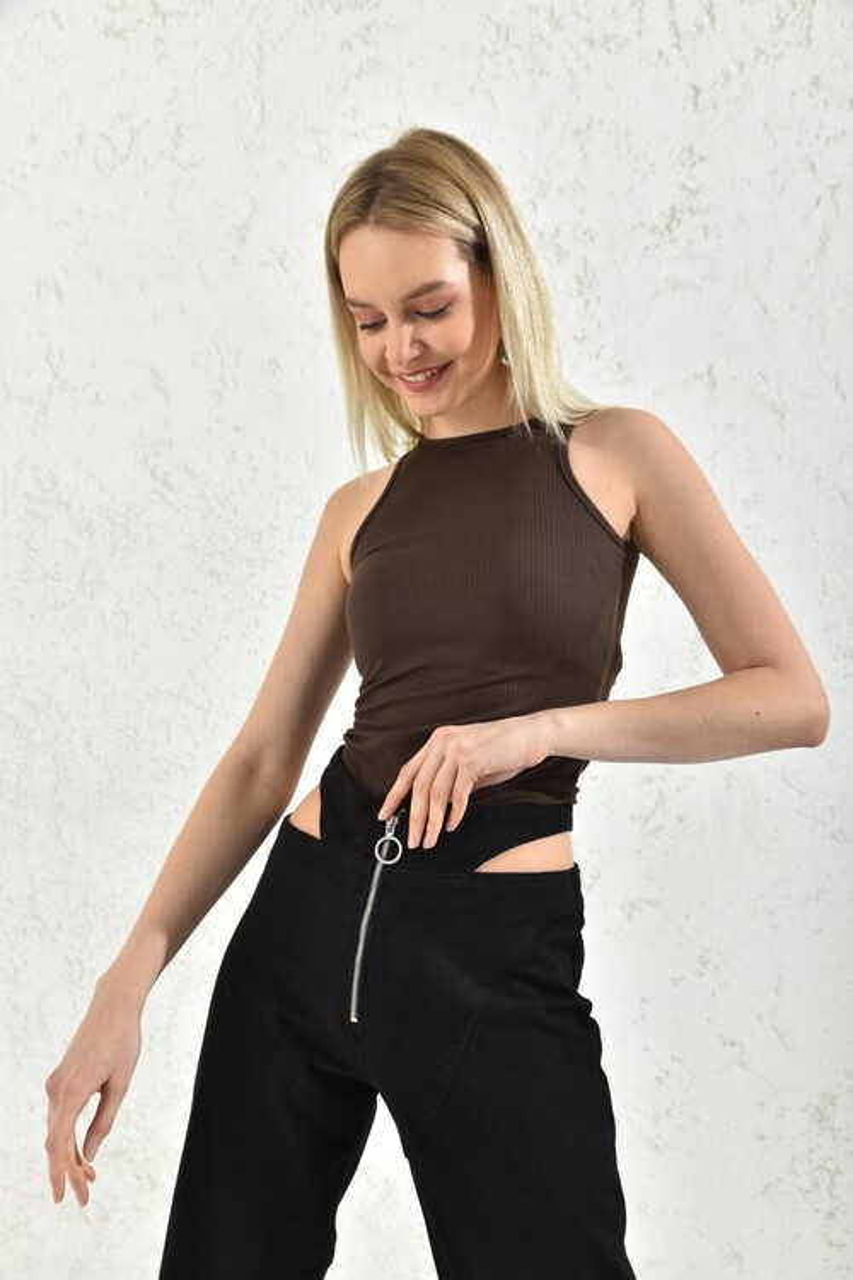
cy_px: 640
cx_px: 426
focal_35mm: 36
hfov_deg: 36.9
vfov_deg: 53.1
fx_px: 1279
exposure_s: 1/160
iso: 100
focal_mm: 36
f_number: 7.1
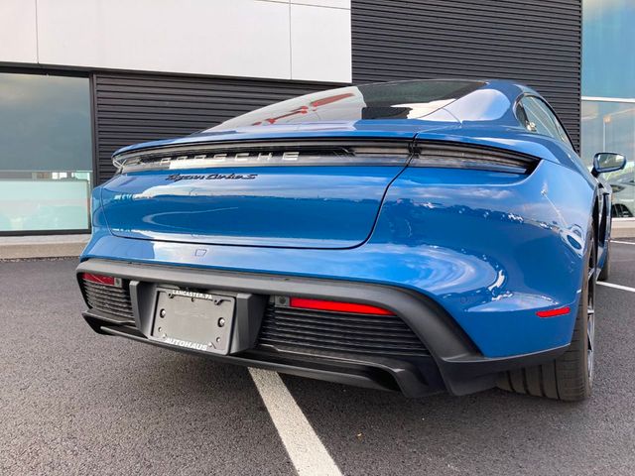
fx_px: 514
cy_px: 238
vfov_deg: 49.7
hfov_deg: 63.4
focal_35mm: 28
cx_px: 318
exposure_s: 1/268
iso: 20
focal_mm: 3.99
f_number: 1.8
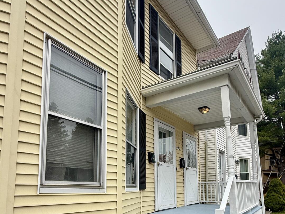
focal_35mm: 26
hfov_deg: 67.2
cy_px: 168
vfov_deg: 50.2
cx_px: 152
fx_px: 214
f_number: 2.2
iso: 50
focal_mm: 2.22
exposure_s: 1/717
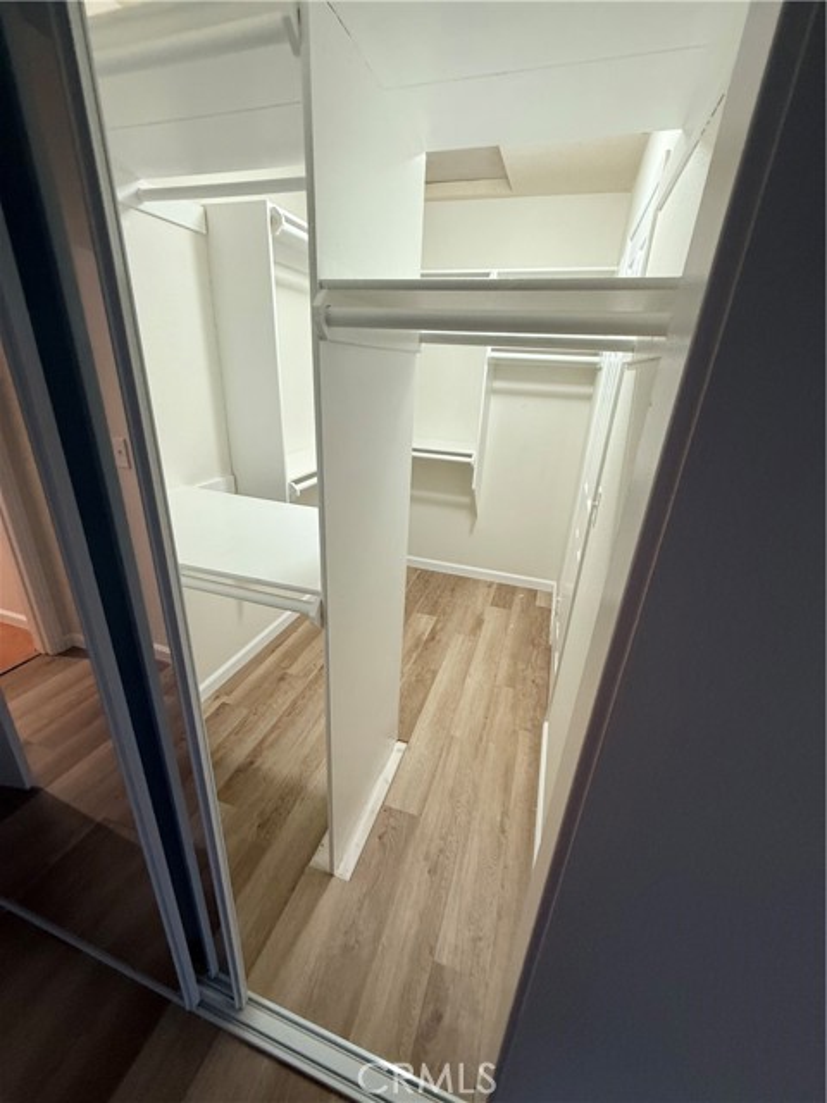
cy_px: 552
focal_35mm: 14
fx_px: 446
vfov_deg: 102.1
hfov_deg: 85.7
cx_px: 414
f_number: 2.2
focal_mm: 2.22
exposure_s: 1/60
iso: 200
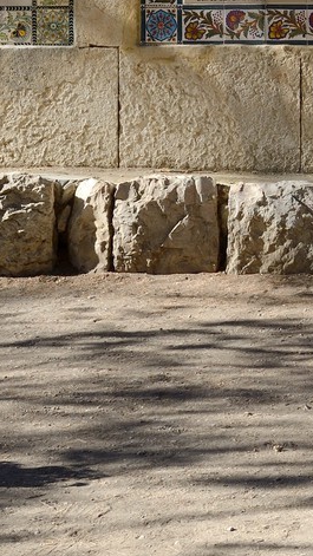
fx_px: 1992
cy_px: -24
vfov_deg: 15.6
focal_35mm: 135
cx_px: 695
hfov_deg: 8.4
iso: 200
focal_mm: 38
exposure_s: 1/200
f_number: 8
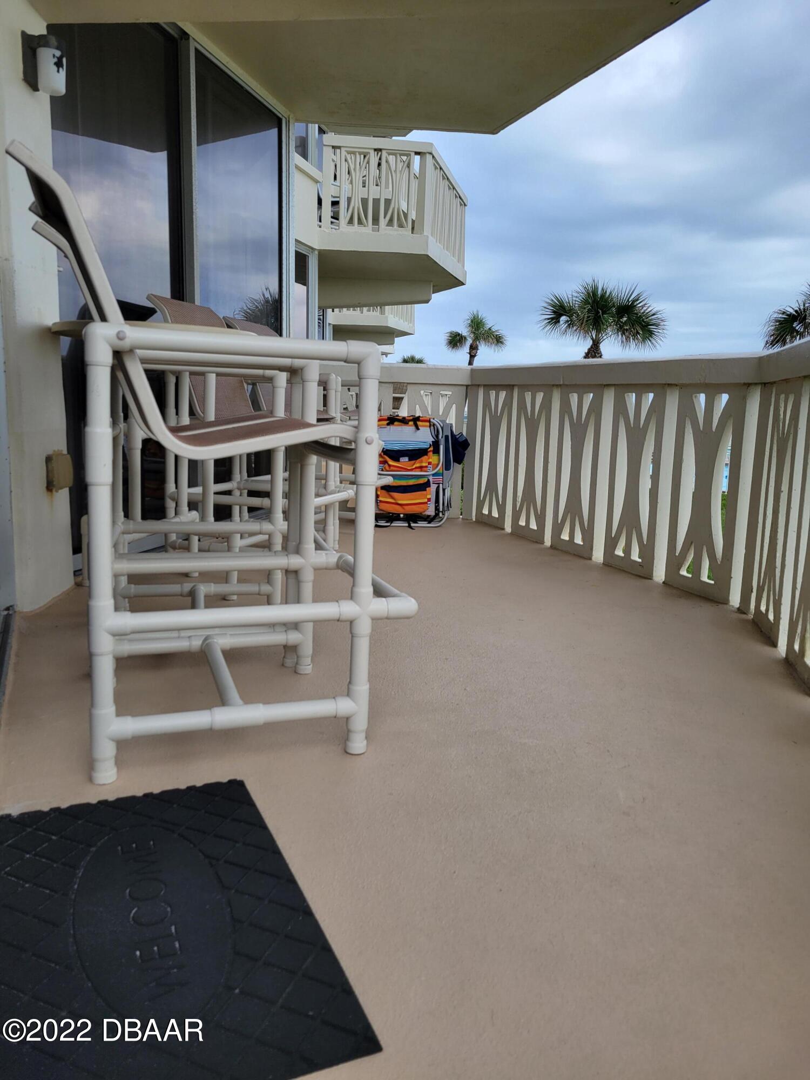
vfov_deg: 67.3
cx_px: 405
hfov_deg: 53.1
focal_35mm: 26
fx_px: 811
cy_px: 540
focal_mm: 5.4
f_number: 1.8
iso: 40
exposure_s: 1/917
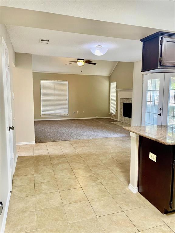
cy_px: 116
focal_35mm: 26
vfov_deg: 67.3
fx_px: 175
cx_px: 88
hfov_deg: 53.1
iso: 125
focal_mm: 4.2
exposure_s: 1/60
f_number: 1.6
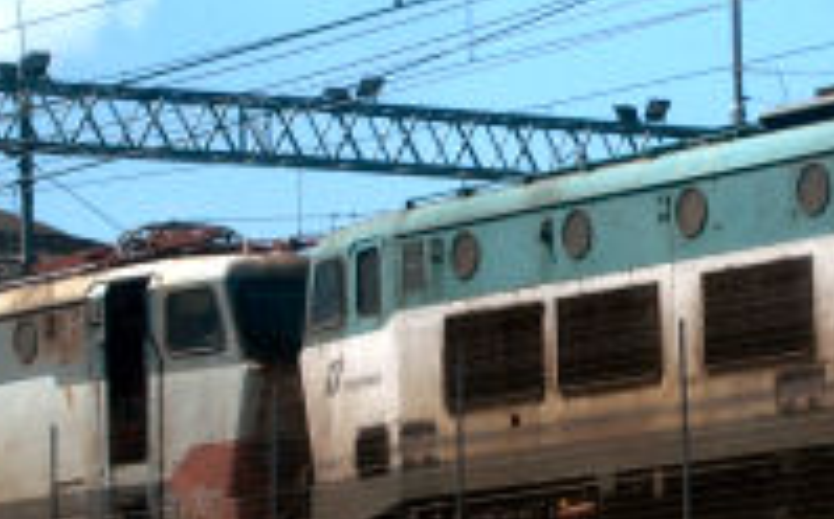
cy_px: 180
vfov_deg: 5.3
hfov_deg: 8.5
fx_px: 5587
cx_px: 675
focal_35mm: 246
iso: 100
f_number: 10
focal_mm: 40
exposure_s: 1/250
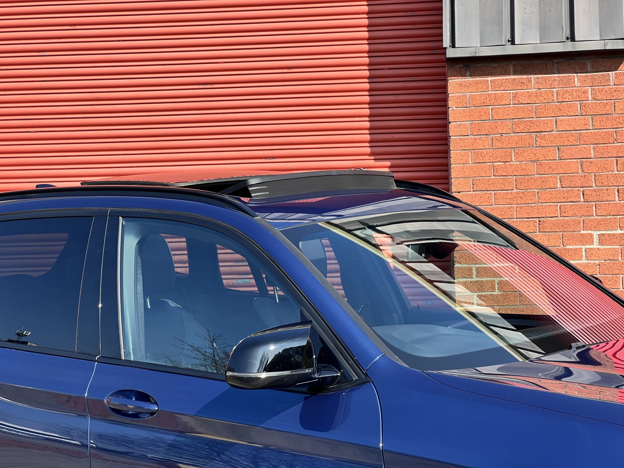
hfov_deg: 25.3
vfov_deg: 19.1
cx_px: 312
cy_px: 234
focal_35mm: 77
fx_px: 1388
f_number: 2.8
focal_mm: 9
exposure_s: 1/253
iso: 32
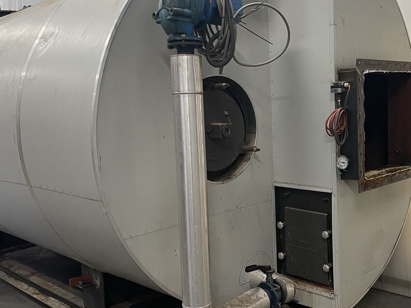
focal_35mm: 41
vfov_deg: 35.1
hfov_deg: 45.0
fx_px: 487
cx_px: 277
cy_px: 147
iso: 250
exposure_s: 1/50
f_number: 1.6
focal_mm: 5.1
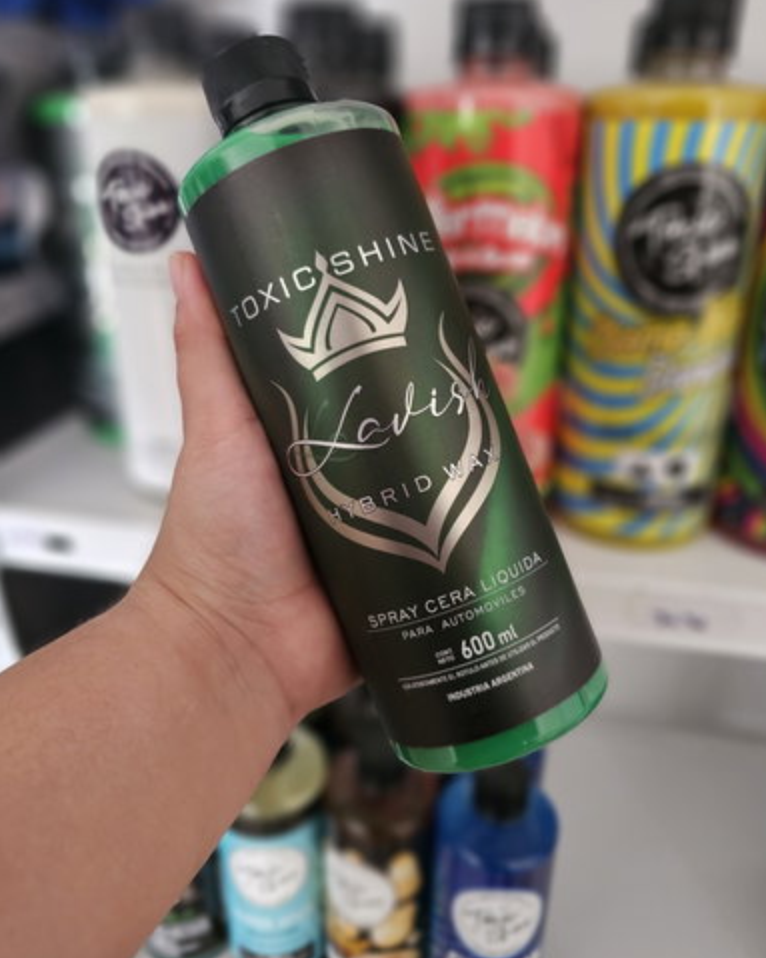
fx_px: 709
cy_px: 441
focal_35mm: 25
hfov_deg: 56.8
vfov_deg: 68.0
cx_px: 394
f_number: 1.7
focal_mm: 6.3
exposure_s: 1/50
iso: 800
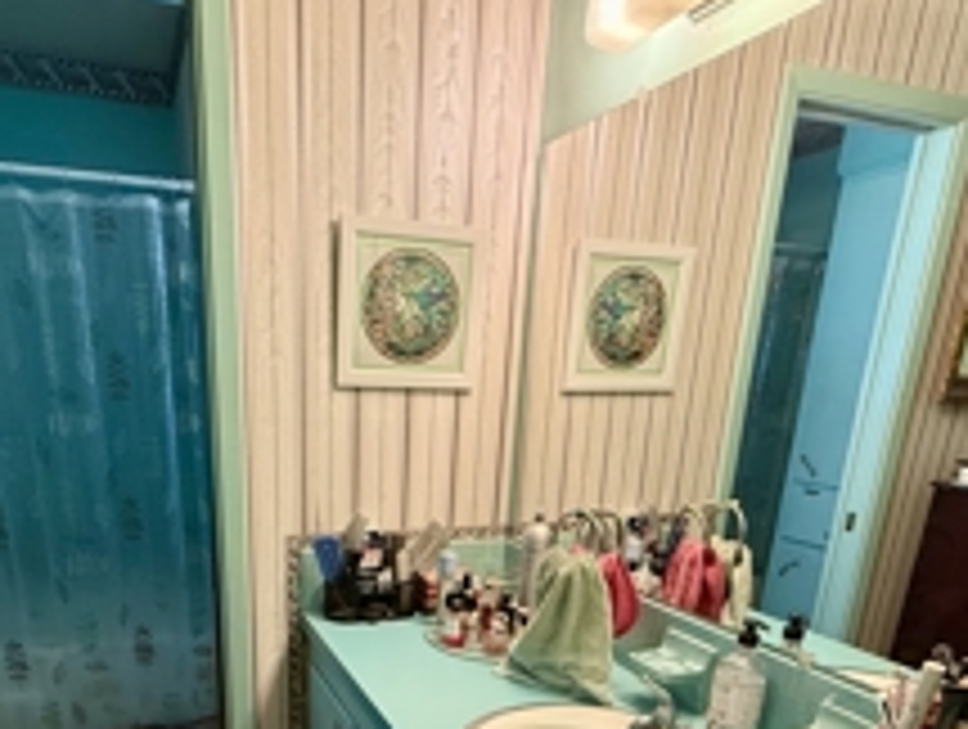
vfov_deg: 49.0
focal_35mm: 26
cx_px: 383
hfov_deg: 66.5
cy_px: 616
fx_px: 728
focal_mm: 2.22
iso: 250
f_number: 2.2
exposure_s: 1/60
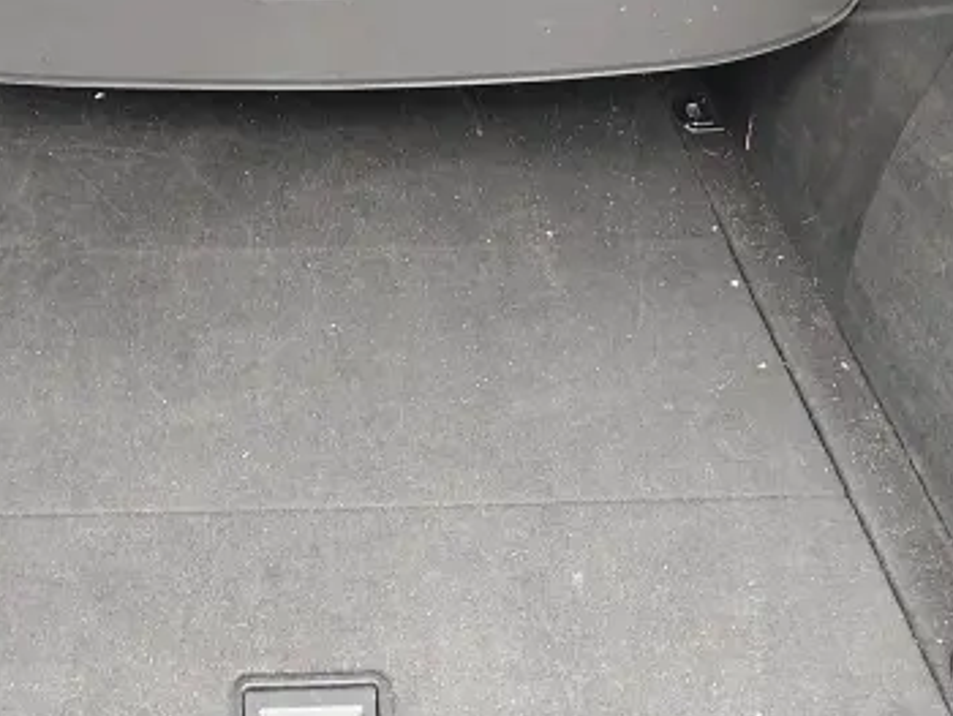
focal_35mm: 42
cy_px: 256
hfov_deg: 44.2
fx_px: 1157
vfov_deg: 34.2
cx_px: 332
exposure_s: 1/33.3
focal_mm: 5.56
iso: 769
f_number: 1.8
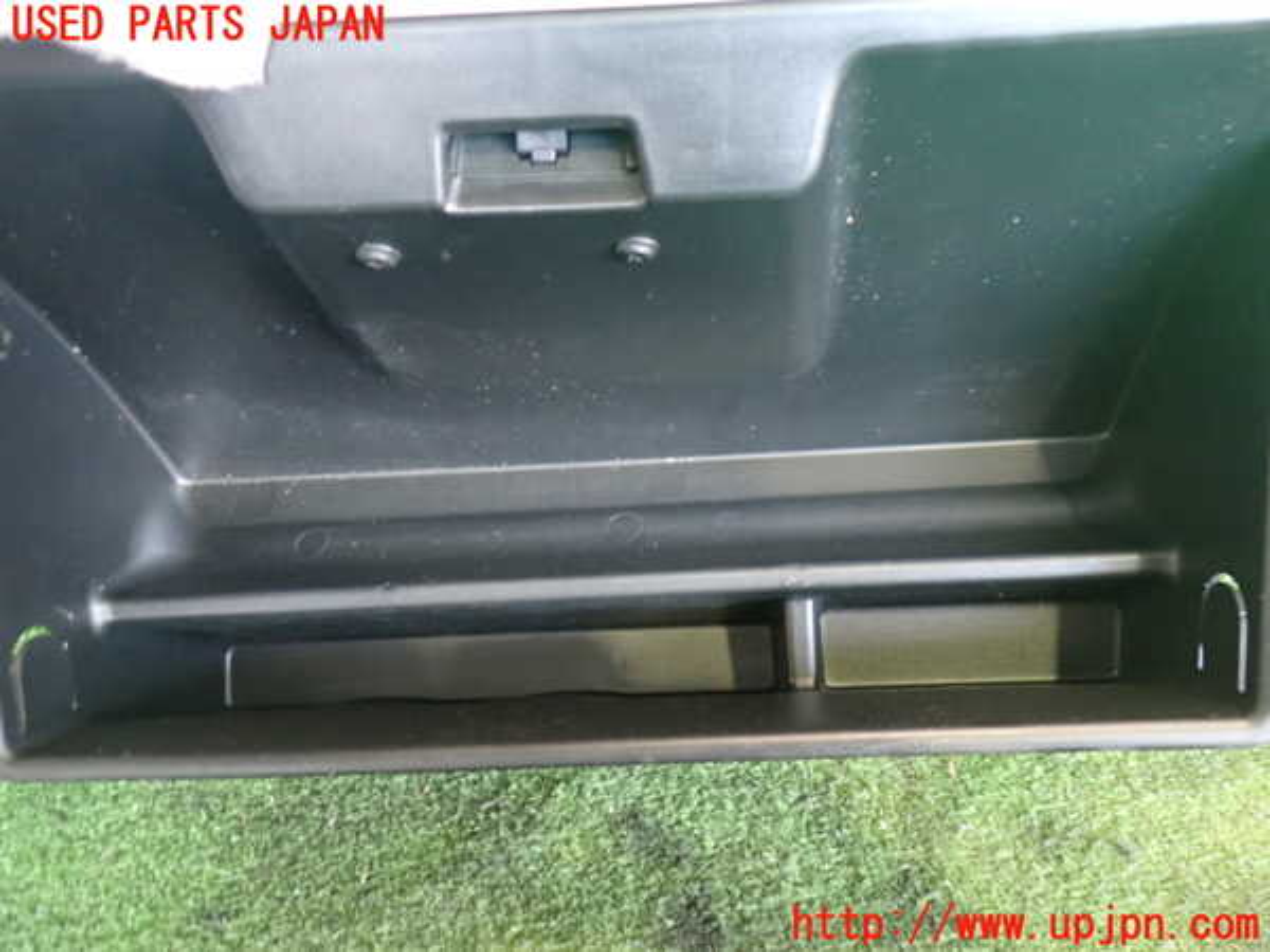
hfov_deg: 60.0
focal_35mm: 30
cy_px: 476
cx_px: 635
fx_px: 1101
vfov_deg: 46.8
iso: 800
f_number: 2.3
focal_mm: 5.4
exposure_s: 1/25
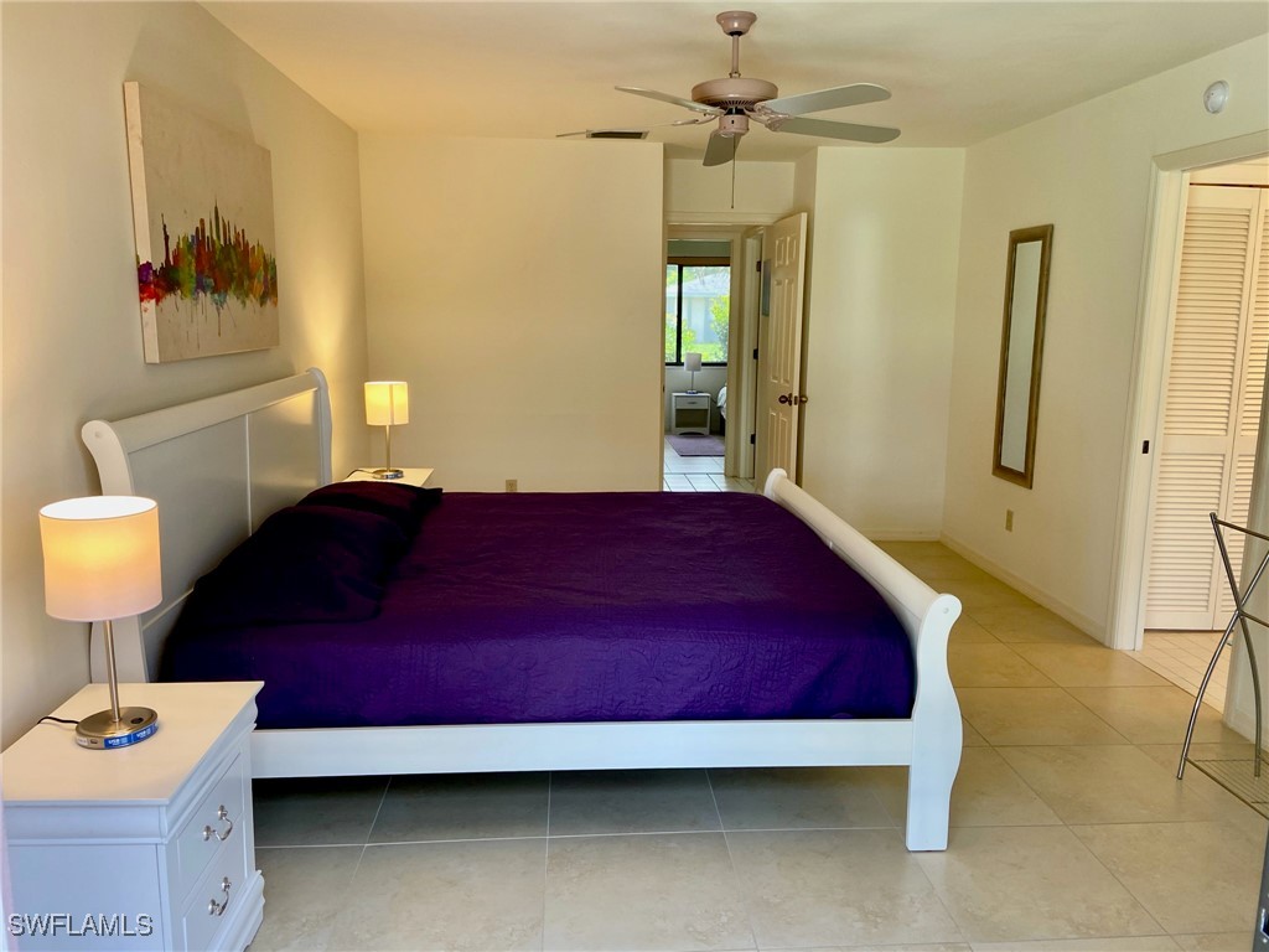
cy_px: 476
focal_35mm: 26
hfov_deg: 67.3
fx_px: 953
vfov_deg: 53.1
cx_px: 634
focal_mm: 4.25
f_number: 1.8
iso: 125
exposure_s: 1/120
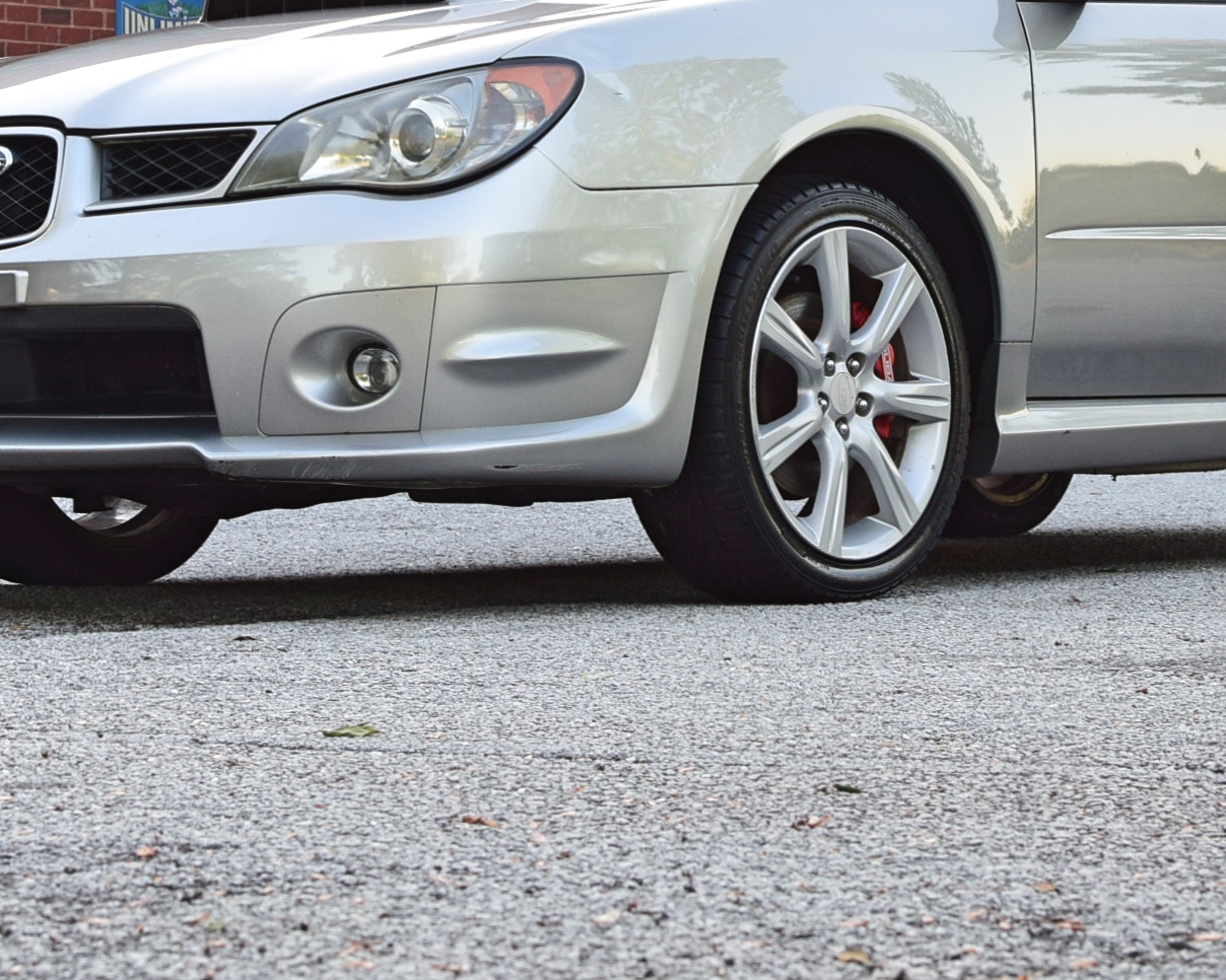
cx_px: 435
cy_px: 220
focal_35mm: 122
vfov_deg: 12.6
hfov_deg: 15.7
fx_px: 4432
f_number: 8
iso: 400
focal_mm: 35
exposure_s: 1/60
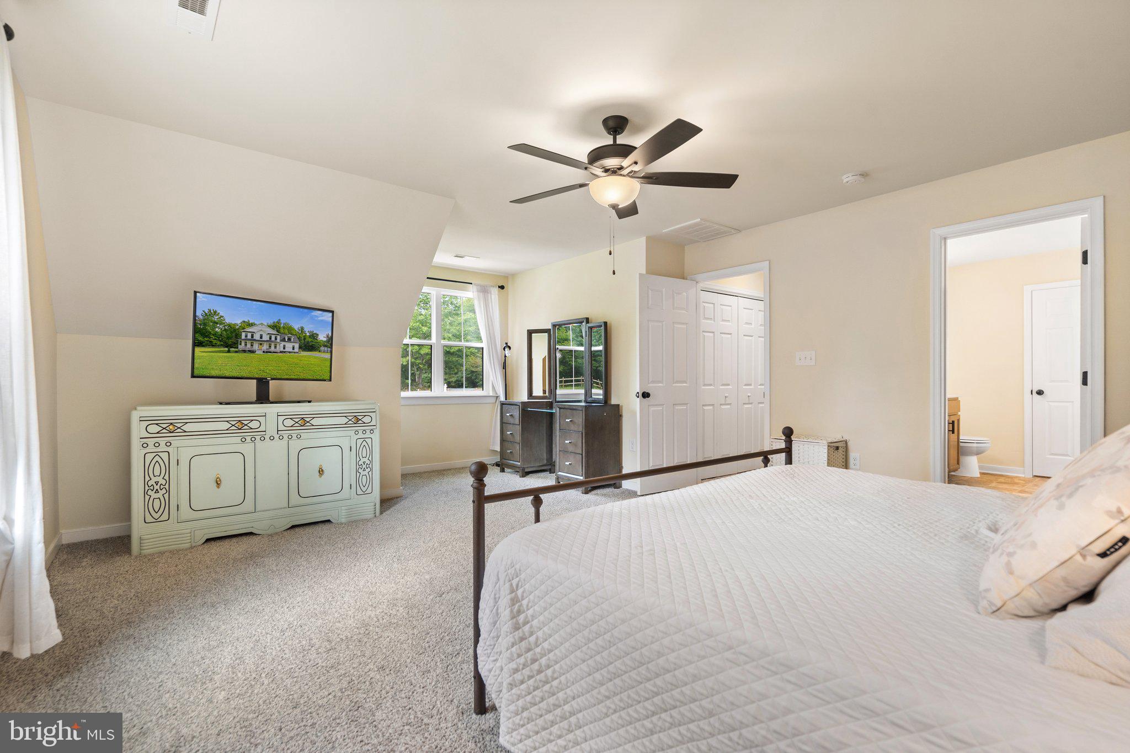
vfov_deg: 73.7
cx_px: 565
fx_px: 502
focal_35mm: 16
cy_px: 376
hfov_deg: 96.7
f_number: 8
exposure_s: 1/10
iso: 500
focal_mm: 16
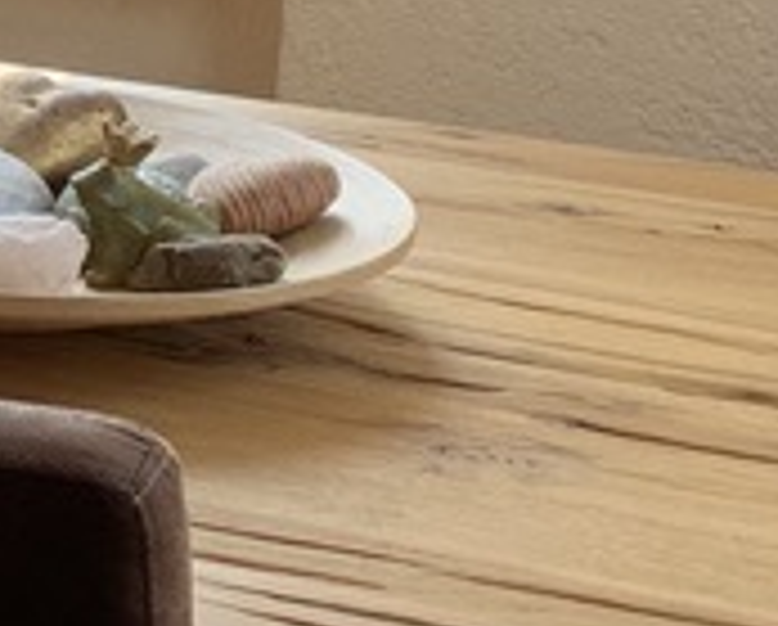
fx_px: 3460
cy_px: -144
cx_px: -1160
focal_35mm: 150
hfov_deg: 10.7
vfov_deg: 10.1
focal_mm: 4.25
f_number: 1.8
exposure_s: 1/417
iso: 25
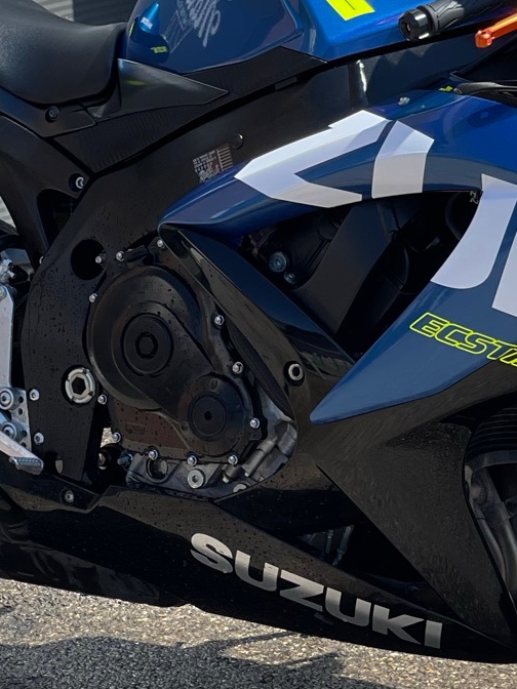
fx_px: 3883
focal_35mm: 195
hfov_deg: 7.6
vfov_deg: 10.1
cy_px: 227
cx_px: 341
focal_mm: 7.5
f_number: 2.2
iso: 20
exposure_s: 1/637
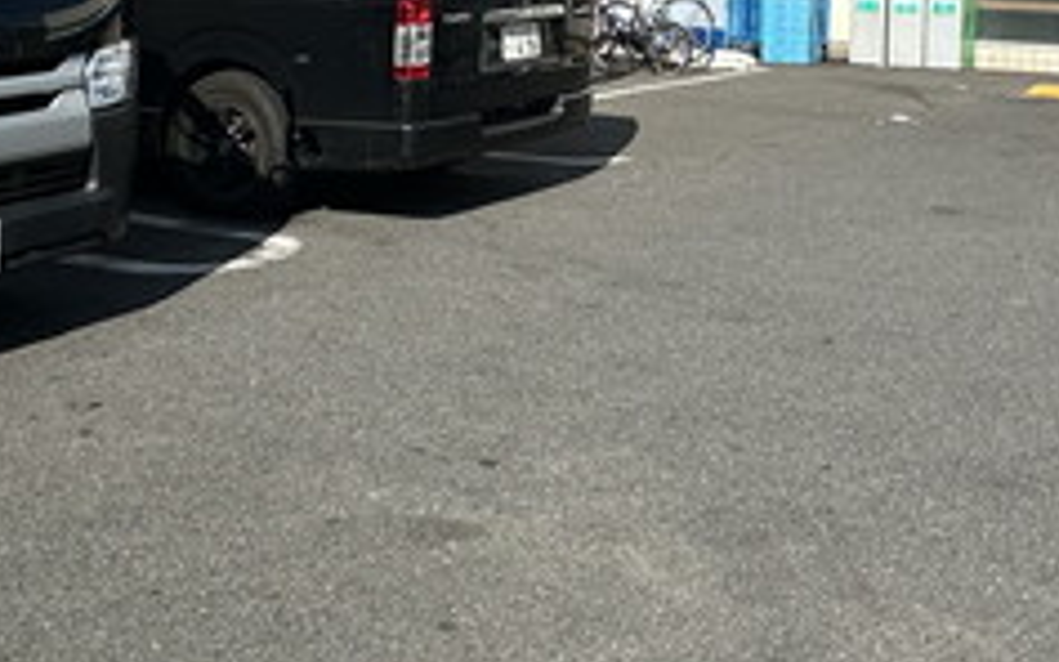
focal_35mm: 50
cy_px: -166
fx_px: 1443
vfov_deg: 23.3
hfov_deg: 38.7
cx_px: 858
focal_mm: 2.22
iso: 50
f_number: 2.2
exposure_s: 1/4000
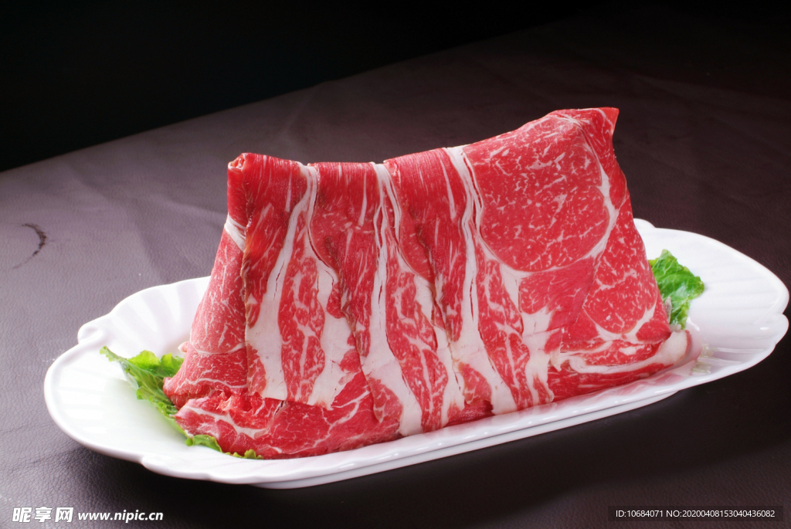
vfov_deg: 18.2
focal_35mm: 75
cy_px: 264
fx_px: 1650
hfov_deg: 27.0
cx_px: 396
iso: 100
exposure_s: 1/180
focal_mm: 50
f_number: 13
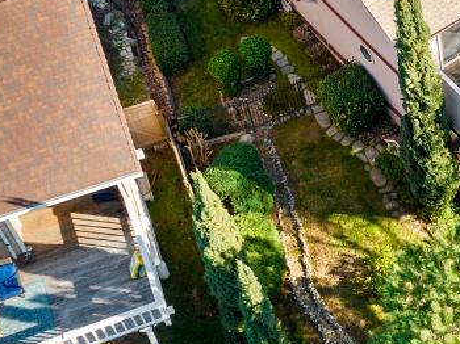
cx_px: 590
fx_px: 1368
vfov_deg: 14.3
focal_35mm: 103
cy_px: 150
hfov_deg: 17.9
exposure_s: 1/500
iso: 130
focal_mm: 12.29
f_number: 2.8
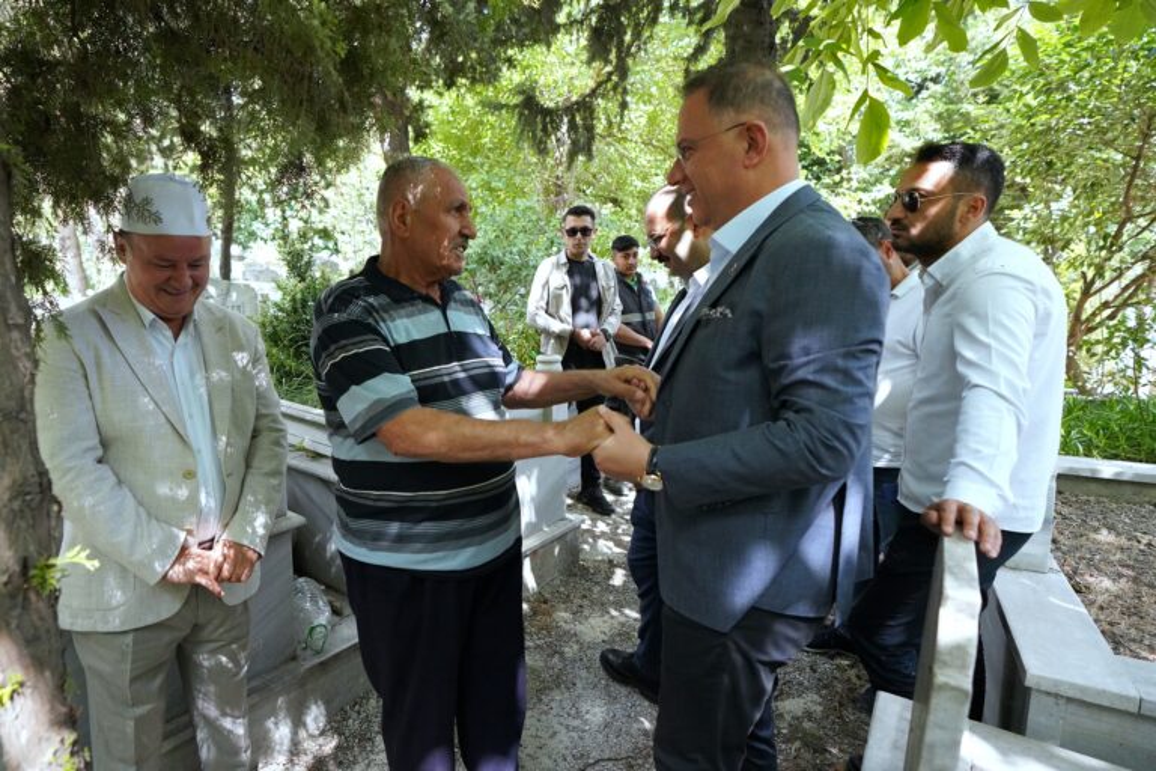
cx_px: 578
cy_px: 386
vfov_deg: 73.7
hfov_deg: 96.7
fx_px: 514
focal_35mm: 16
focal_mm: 16
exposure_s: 1/2000
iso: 2500
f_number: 3.2
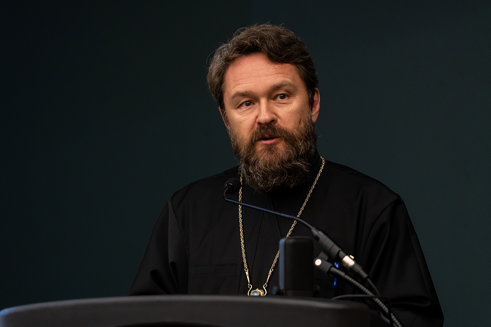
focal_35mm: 209
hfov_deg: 9.8
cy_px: 164
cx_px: 246
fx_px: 2852
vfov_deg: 6.6
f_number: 5.6
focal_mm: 209.1
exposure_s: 1/160
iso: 2500
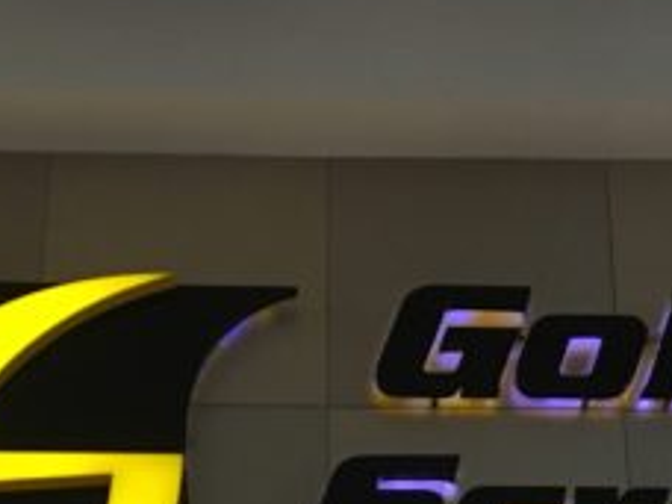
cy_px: 544
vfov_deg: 16.2
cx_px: 336
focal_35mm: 89
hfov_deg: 22.0
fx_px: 1728
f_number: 2.2
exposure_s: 1/33
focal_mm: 4.15
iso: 250
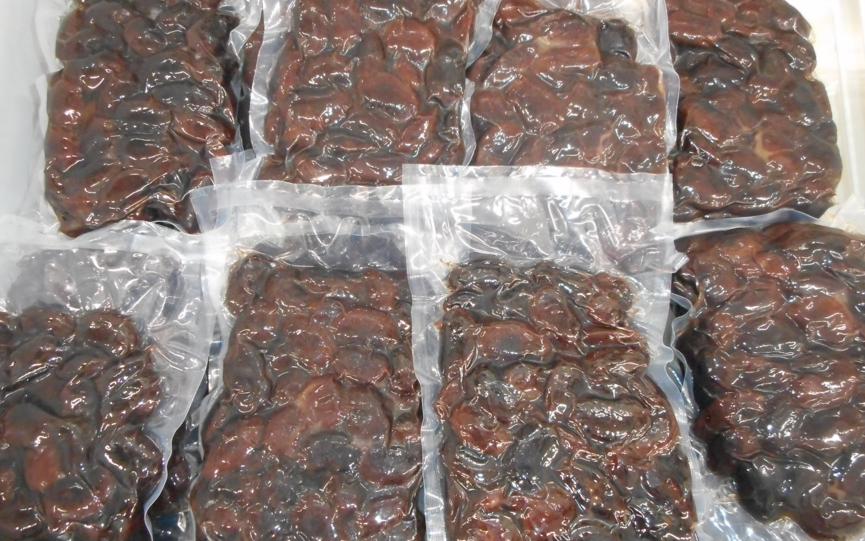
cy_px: 271
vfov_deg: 46.0
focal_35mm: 27
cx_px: 432
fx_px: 637
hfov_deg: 68.4
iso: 720
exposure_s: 1/25
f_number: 3.7
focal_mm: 4.5
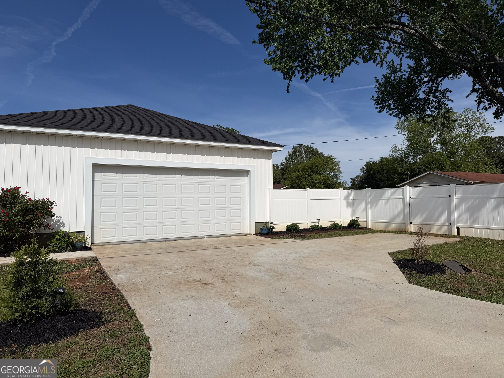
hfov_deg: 71.6
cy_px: 189
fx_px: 349
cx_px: 252
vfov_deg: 56.8
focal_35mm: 24
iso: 80
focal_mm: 6.76
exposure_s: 1/14286
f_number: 1.78
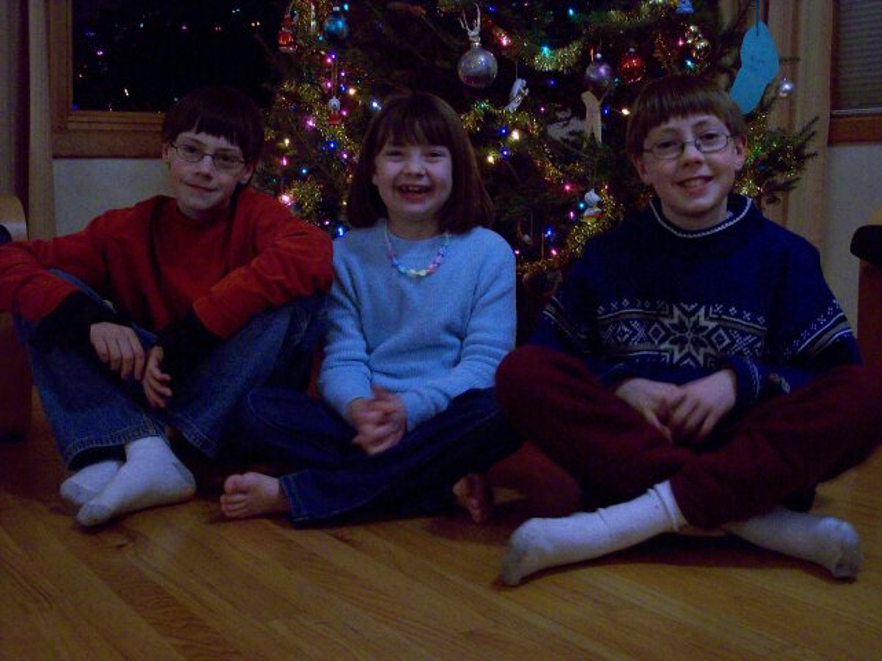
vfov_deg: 32.2
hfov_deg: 42.1
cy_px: 330
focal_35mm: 45
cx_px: 441
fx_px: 1146
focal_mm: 7.6
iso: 160
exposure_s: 1/8
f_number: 3
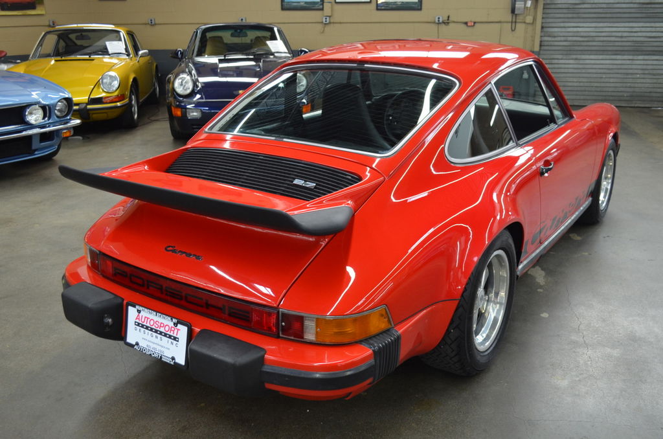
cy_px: 220
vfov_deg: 39.8
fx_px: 606
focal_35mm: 33
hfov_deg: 57.3
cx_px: 332
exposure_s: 1/60
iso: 720
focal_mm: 22
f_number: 4
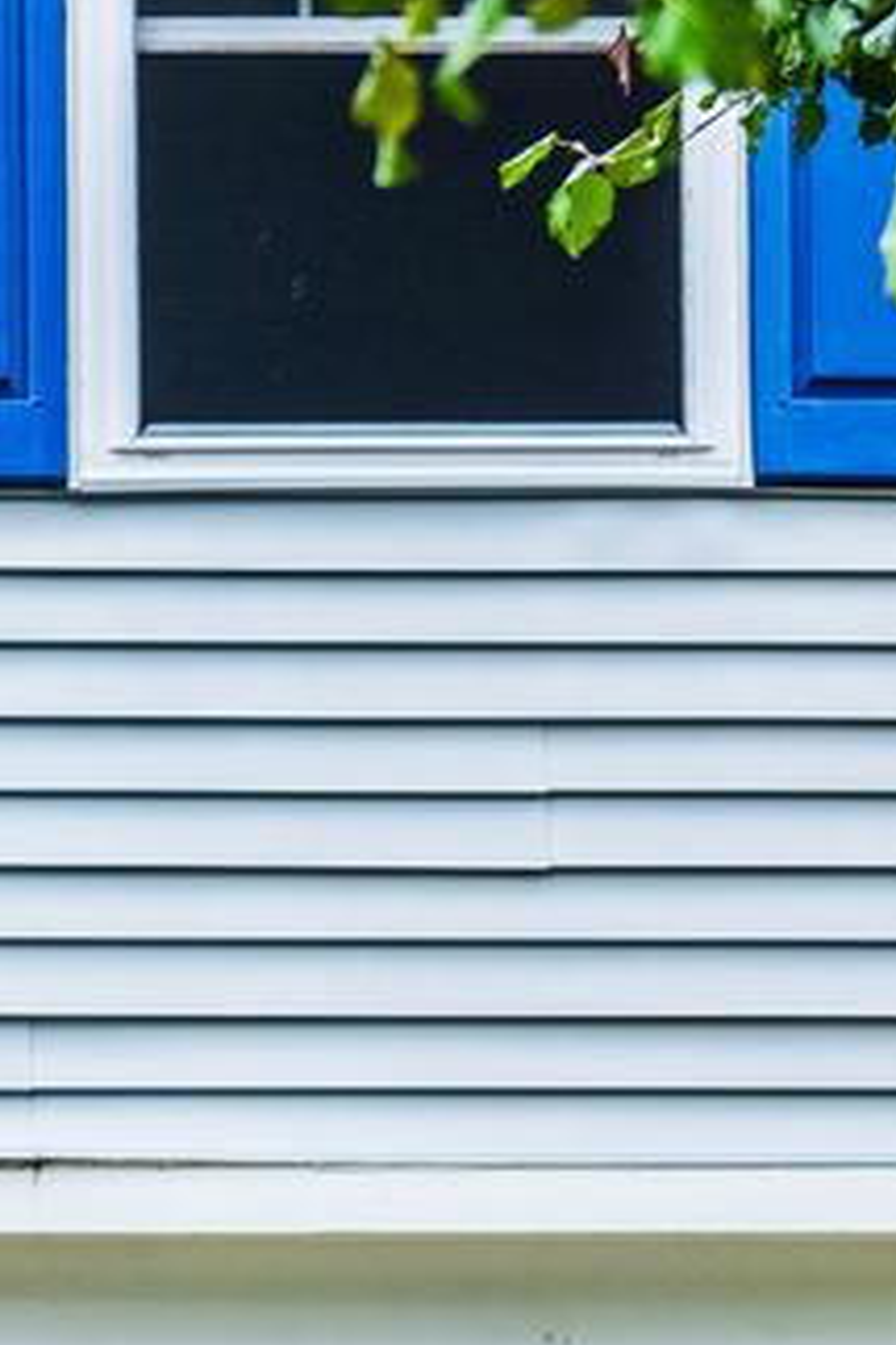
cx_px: -142
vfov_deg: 9.9
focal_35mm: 206
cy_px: 1164
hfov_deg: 6.6
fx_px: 7705
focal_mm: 32.5
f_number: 2.8
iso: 100
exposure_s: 1/500
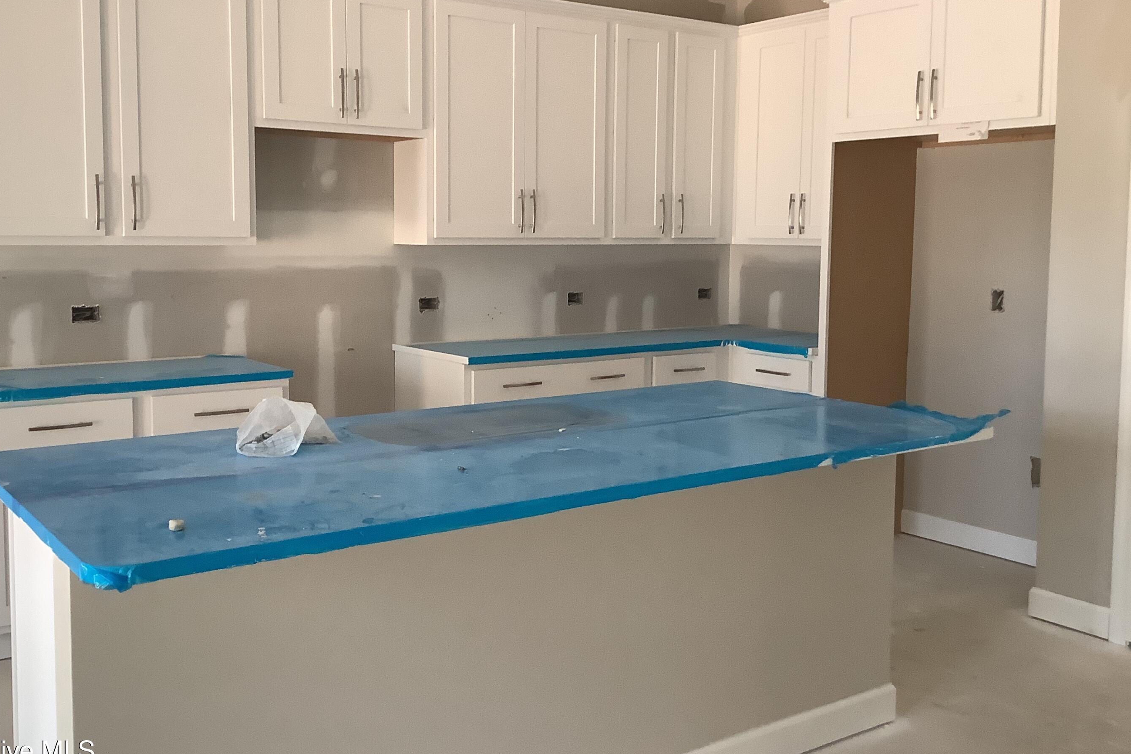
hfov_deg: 53.1
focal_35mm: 36
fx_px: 1131
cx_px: 524
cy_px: 320
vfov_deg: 36.8
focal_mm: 3.3
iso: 160
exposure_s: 1/50
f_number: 2.4
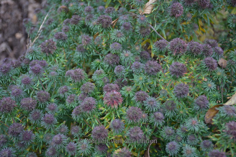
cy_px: 78
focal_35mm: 72
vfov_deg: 18.9
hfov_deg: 28.1
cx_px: 118
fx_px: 472
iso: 400
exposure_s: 1/80
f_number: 4.5
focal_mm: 48
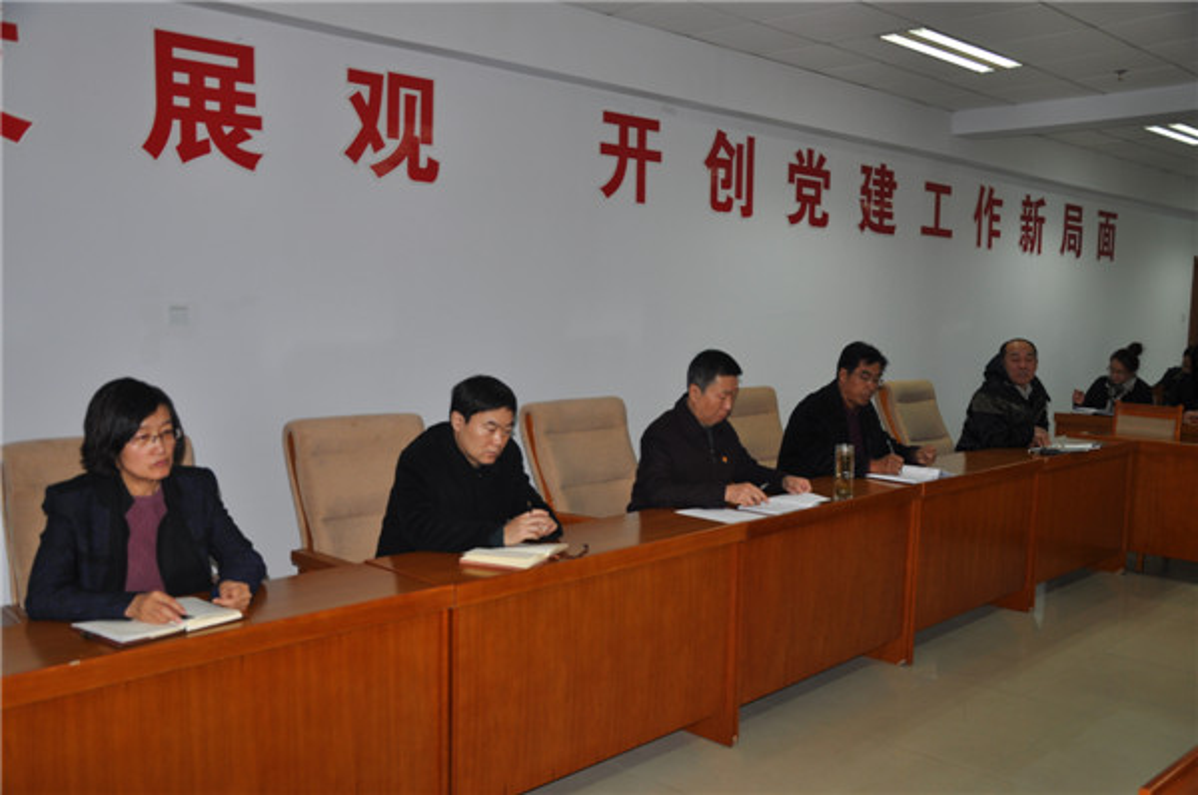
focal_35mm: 33
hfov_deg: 57.3
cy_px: 398
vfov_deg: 39.8
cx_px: 599
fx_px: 1096
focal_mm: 22
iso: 200
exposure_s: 1/60
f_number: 3.8
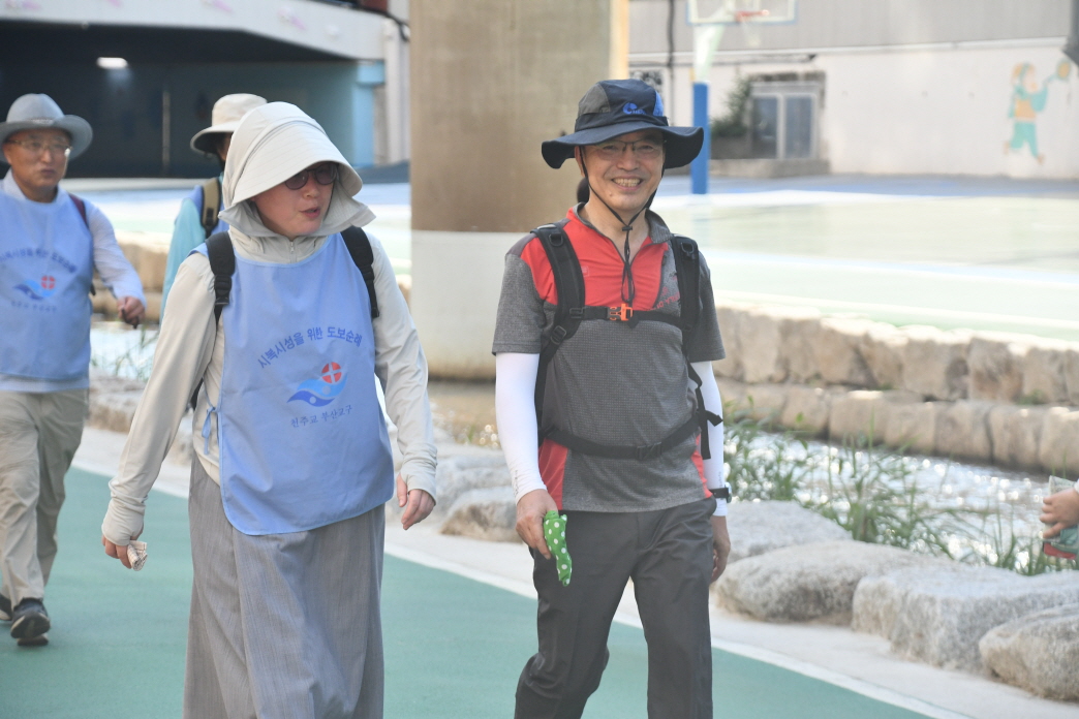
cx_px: 540
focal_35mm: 142
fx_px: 4256
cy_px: 360
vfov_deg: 9.7
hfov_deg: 14.4
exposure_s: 1/640
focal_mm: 95
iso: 1000
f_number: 6.3
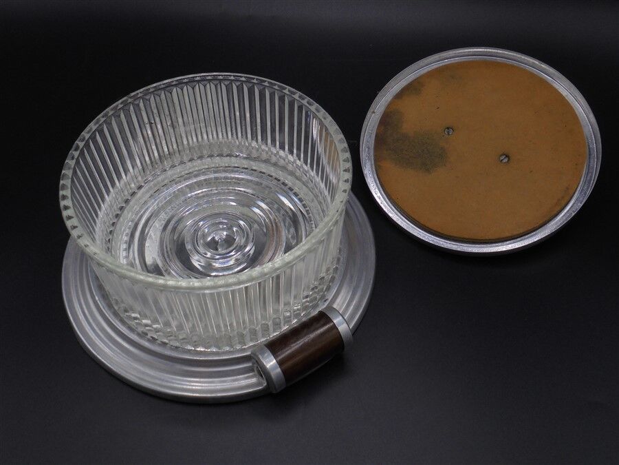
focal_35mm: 34
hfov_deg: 54.0
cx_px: 310
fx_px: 608
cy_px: 232
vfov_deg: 41.8
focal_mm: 6.1
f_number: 4
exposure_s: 1/400
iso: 100
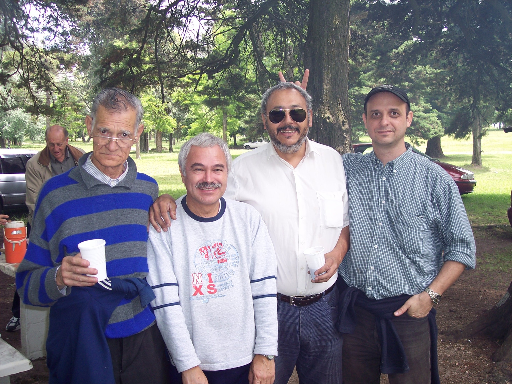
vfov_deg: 36.8
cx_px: 256
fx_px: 577
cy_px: 192
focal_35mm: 39
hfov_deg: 47.9
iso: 100
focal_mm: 8
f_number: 3.4
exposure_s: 1/125
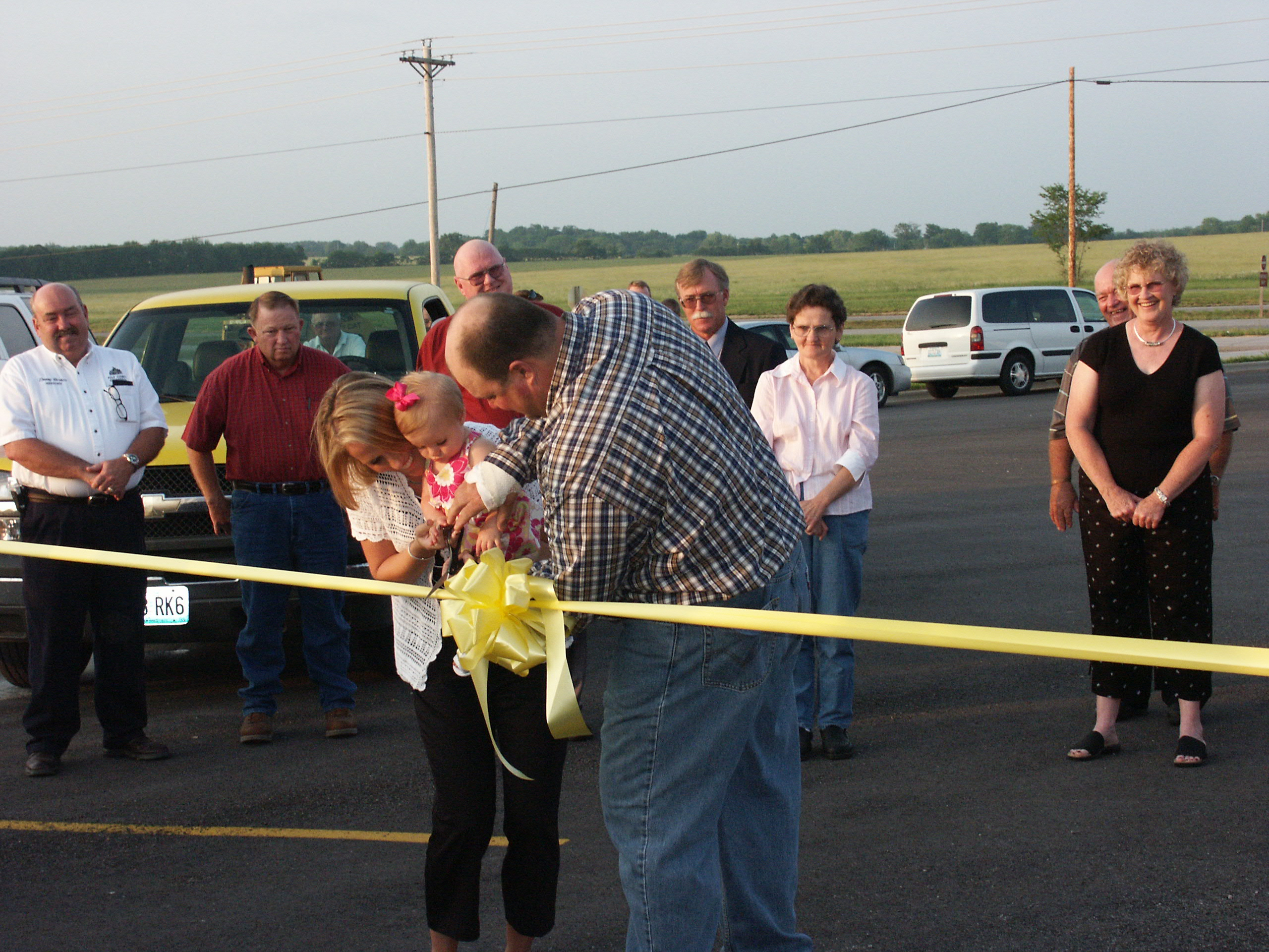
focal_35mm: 69
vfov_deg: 21.3
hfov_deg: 28.2
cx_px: 634
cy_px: 476
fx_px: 2529
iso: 200
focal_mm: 17.23
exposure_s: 1/350
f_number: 4.5
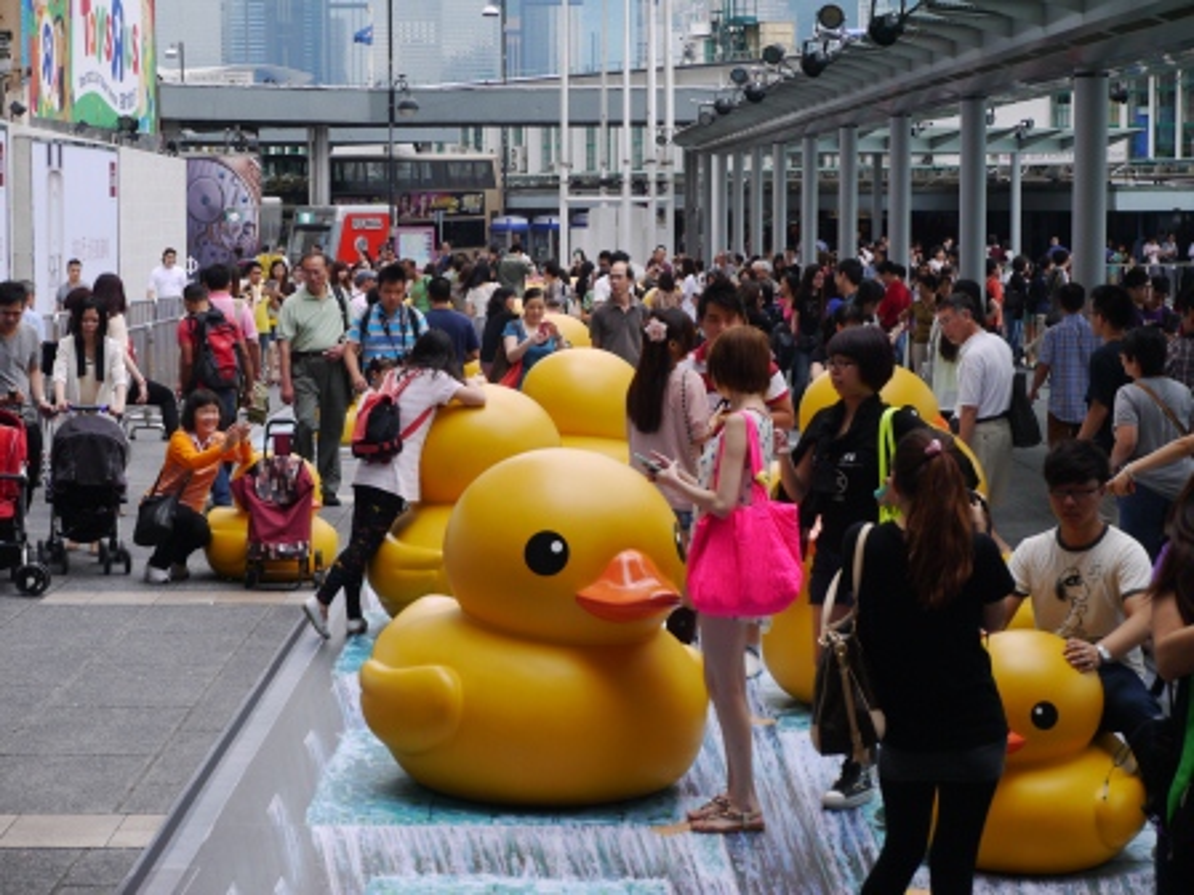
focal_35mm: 82
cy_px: 448
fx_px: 2828
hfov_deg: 23.8
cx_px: 597
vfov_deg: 18.0
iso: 160
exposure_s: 1/250
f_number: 8
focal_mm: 41
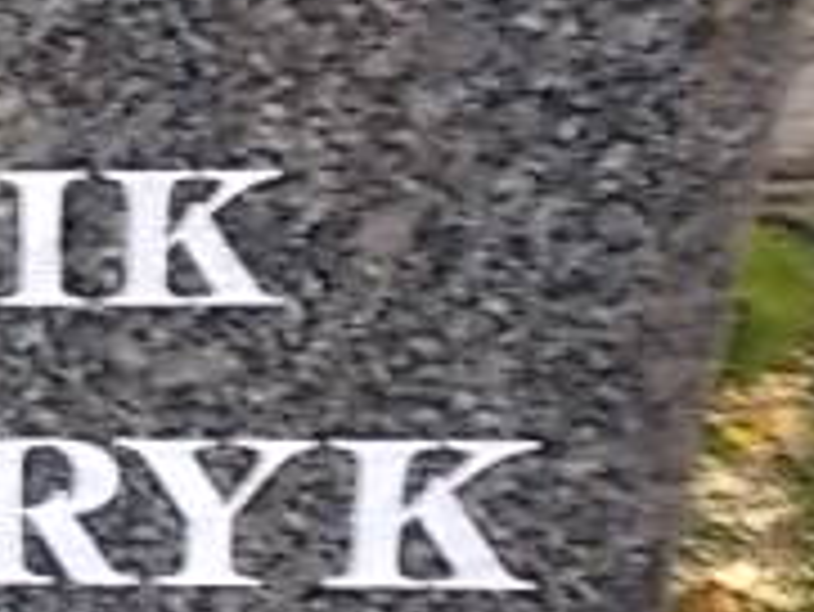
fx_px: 2165
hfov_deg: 19.6
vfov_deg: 16.1
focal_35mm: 92
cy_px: 288
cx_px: -256
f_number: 3.2
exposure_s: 1/25
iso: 80
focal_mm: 4.6
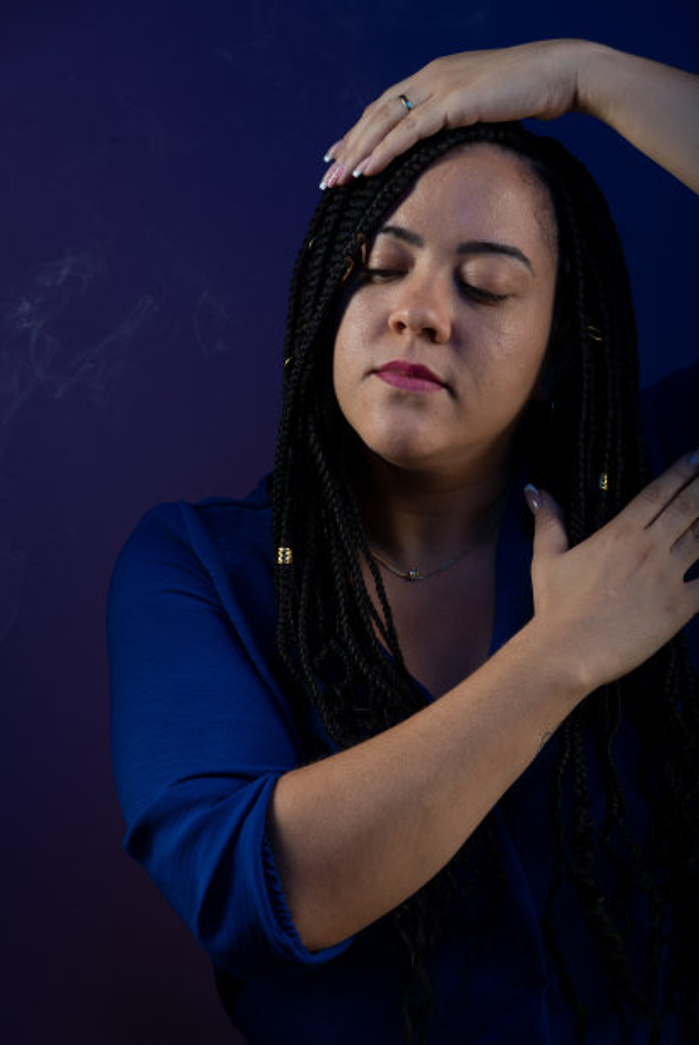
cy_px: 522
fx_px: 2181
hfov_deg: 18.2
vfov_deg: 27.0
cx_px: 350
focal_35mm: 75
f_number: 7.1
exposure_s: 1/200
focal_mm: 75
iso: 100
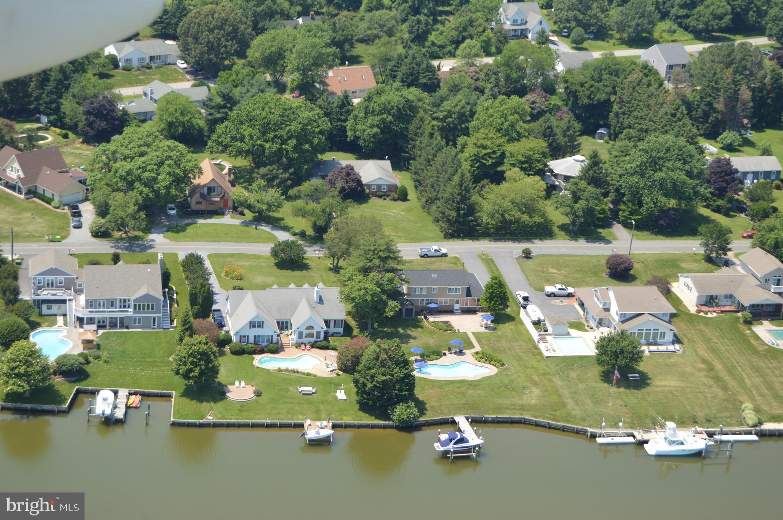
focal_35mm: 75
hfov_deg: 27.0
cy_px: 260
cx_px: 392
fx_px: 1630
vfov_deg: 18.1
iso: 100
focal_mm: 50
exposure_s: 1/250
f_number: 7.1
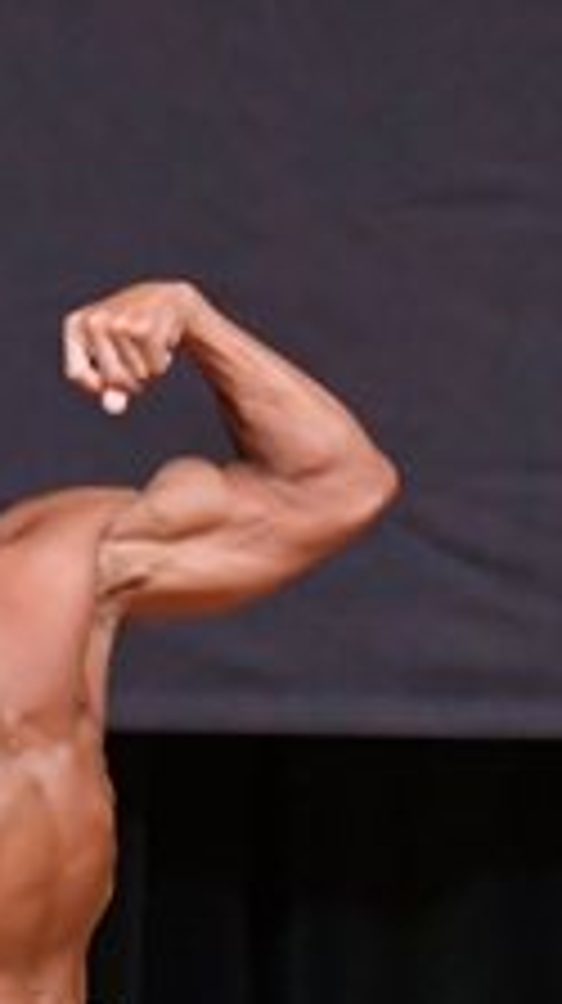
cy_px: 1108
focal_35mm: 1037
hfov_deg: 1.2
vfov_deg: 2.1
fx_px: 27546
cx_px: 2
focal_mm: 190
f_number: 5.6
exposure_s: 1/400
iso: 5000
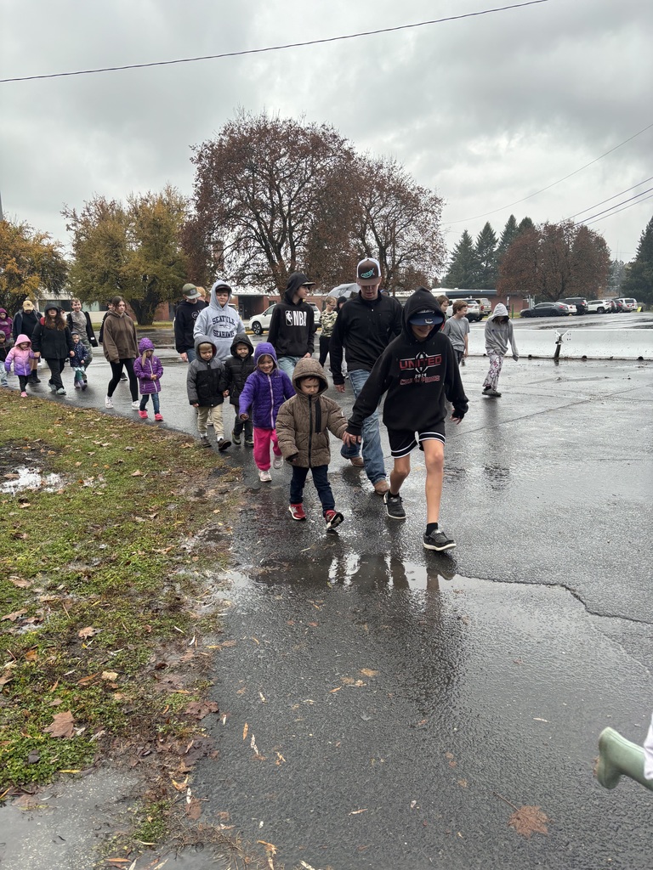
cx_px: 326
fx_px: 654
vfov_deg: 67.3
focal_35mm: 26
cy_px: 435
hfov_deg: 53.1
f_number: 1.6
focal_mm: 5.96
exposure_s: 1/170
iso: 40
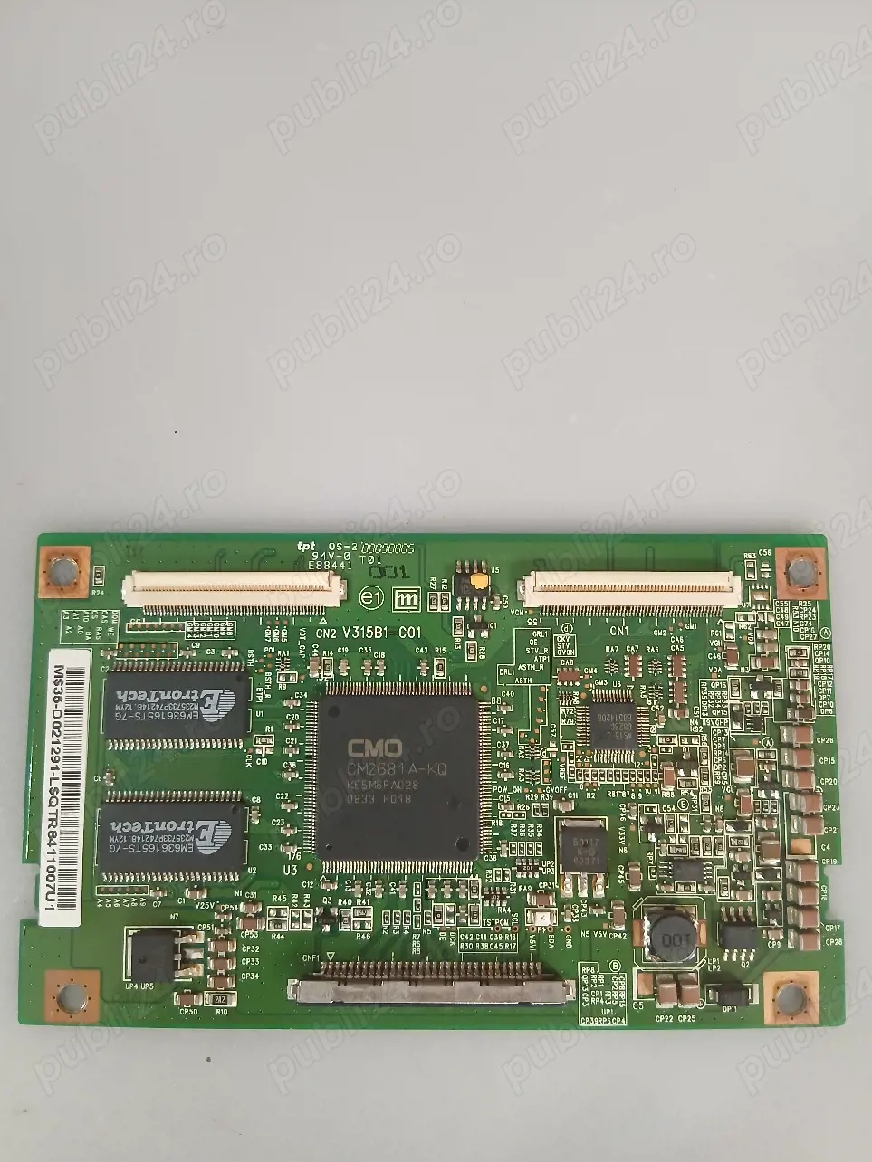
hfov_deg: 51.3
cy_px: 577
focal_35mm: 27
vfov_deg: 65.3
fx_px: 907
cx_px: 424
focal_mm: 3.98
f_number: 1.8
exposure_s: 1/50
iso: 250
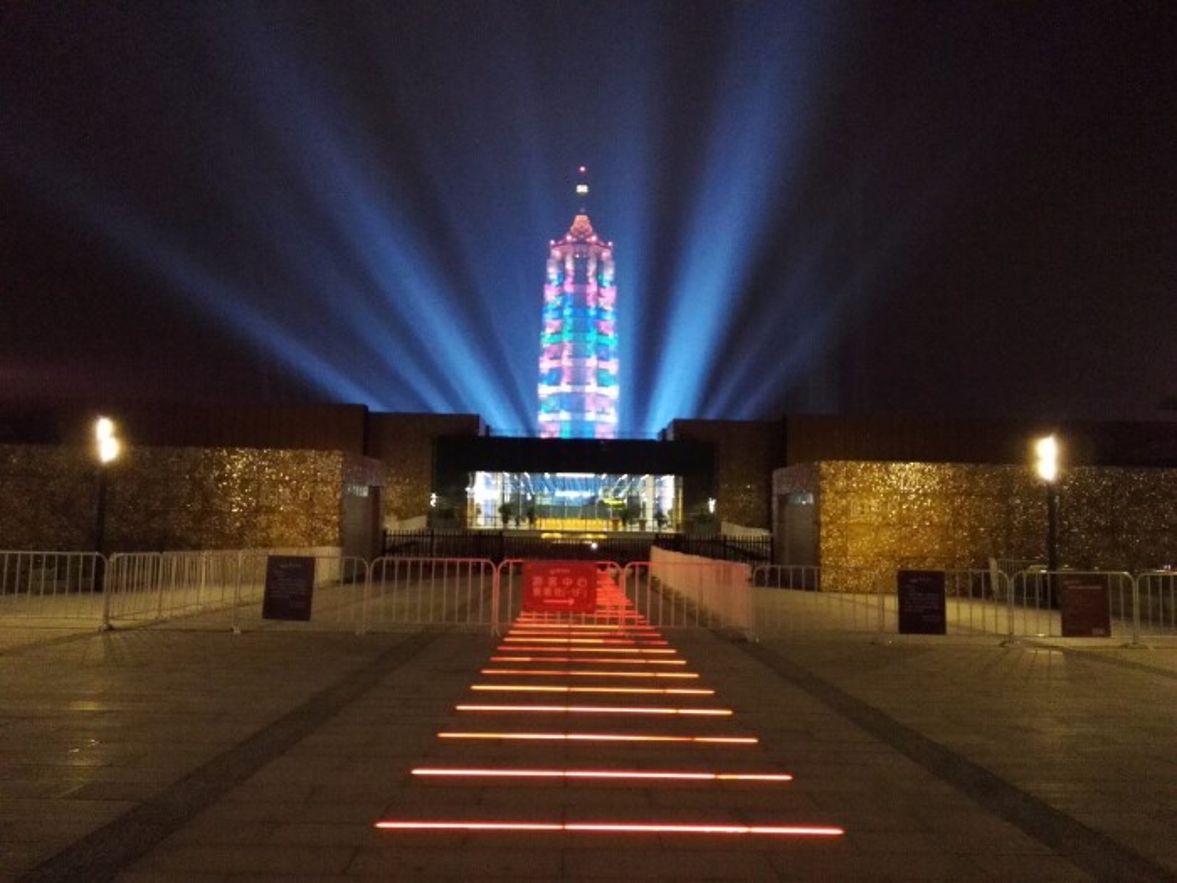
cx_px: 588
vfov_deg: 48.2
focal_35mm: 29
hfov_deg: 61.7
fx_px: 986
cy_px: 442
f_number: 2
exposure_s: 1/16.7
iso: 800
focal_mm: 3.8
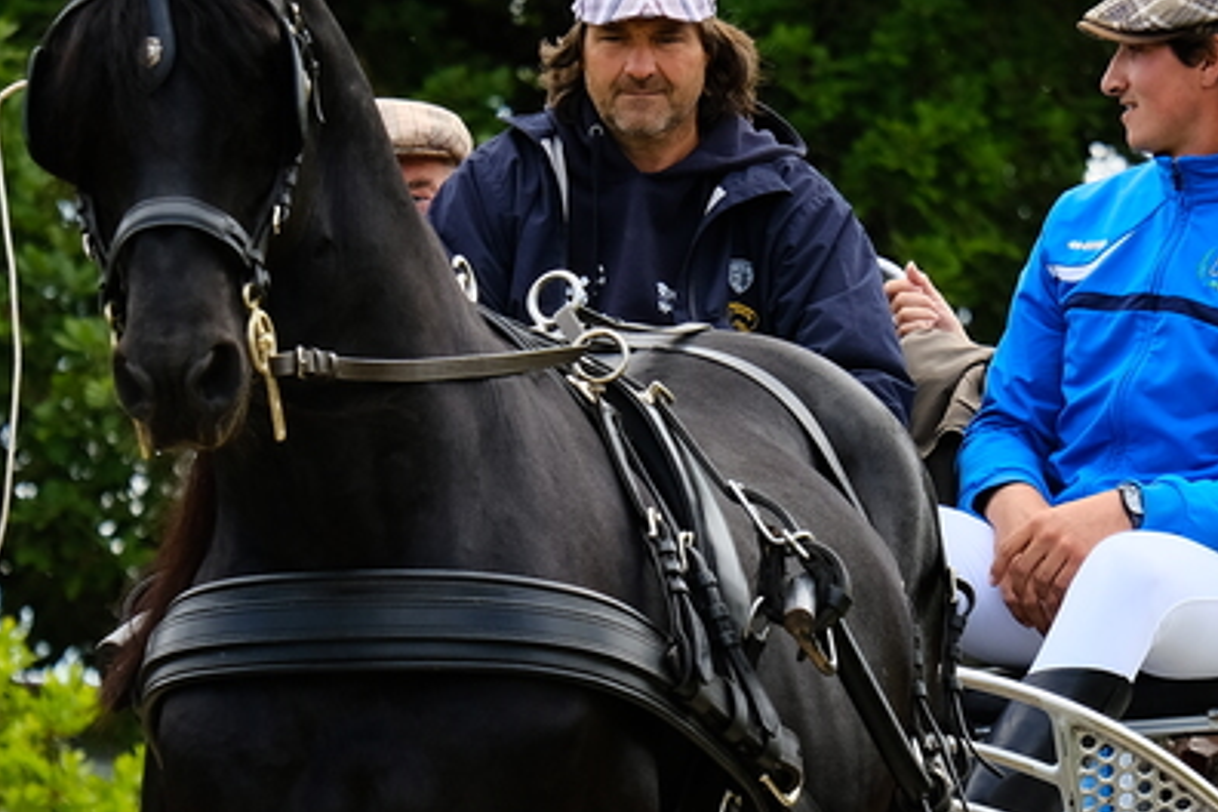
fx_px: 21516
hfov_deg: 3.2
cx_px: 766
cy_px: 703
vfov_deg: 2.2
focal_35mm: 636
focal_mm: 164
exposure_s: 1/400
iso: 400
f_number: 5.6
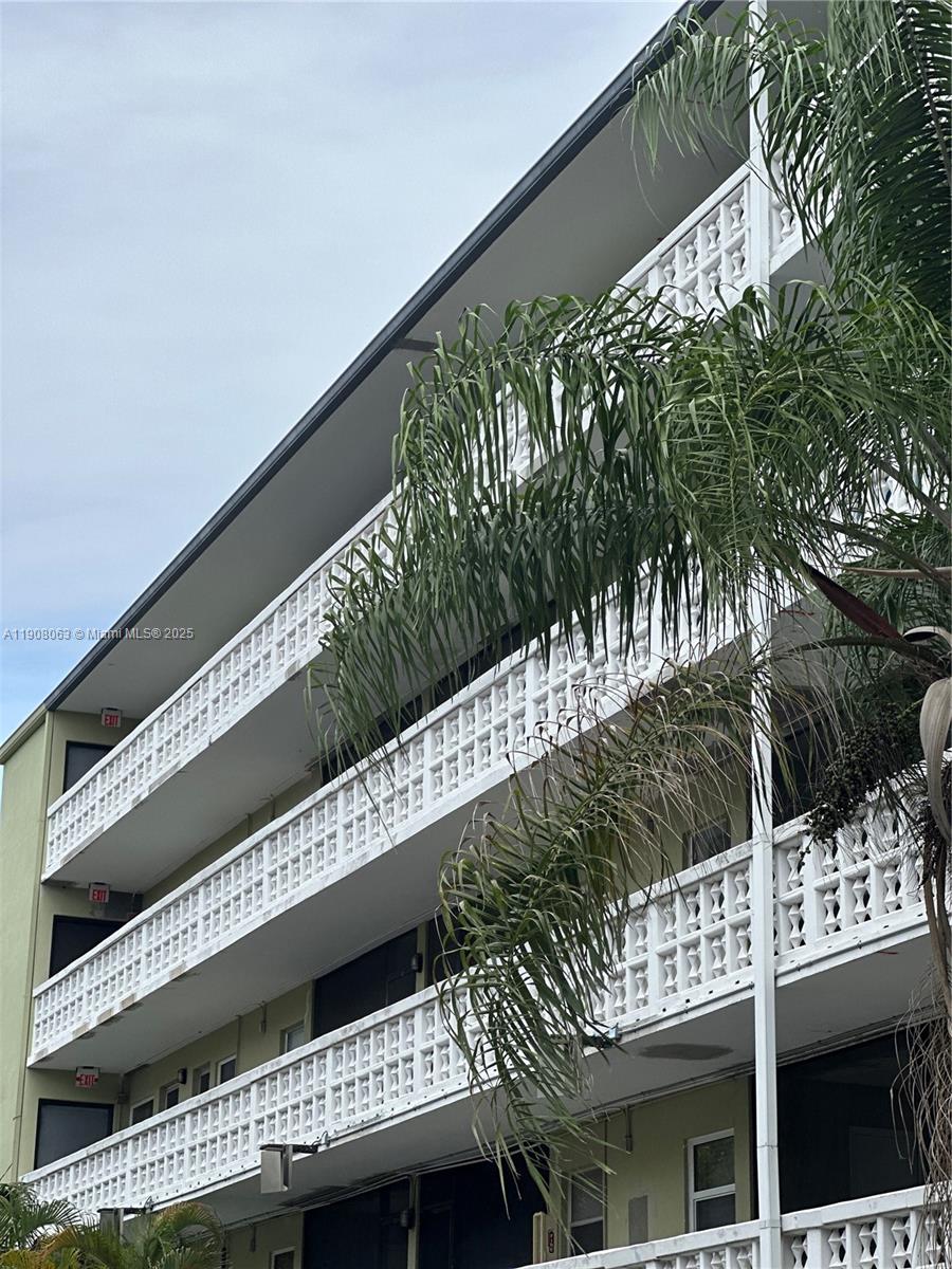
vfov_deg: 25.3
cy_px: 634
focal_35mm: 77
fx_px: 2824
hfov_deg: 19.1
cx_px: 476
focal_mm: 9
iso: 32
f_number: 2.8
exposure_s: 1/579
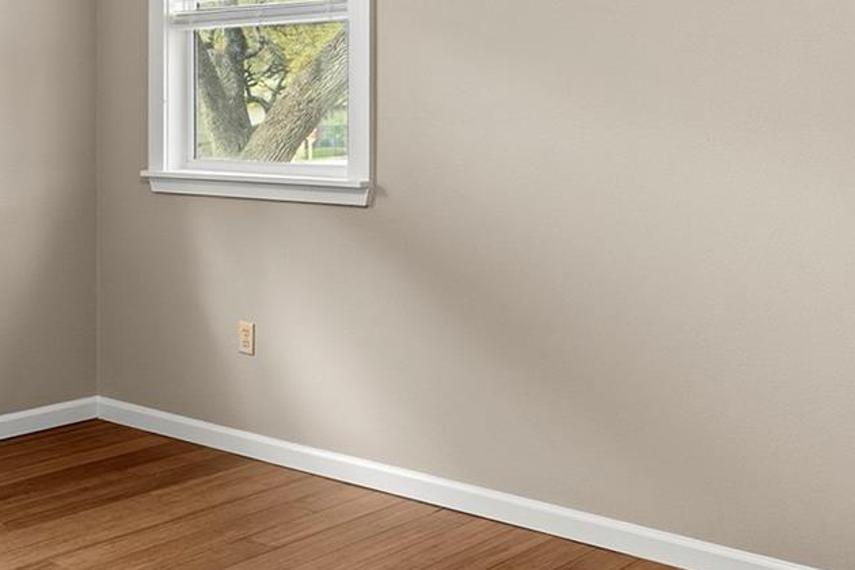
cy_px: 101
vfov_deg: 25.5
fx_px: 1235
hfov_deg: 36.8
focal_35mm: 52
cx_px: 160
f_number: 8
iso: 250
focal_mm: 16
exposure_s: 1/13
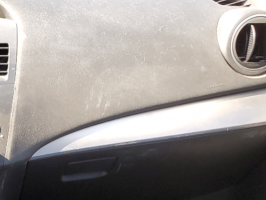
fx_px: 630
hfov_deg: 21.4
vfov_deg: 16.6
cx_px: -86
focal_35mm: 82
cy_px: 284
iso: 57
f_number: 1.5
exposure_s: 1/120
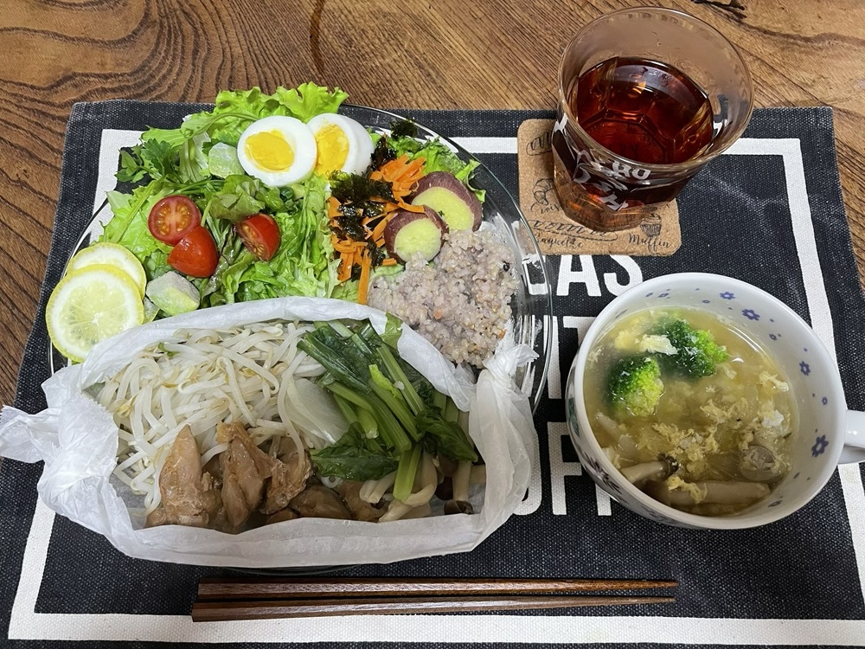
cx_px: 432
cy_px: 324
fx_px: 650
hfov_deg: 67.3
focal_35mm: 26
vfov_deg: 53.1
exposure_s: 1/60
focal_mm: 4.2
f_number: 1.6
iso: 200
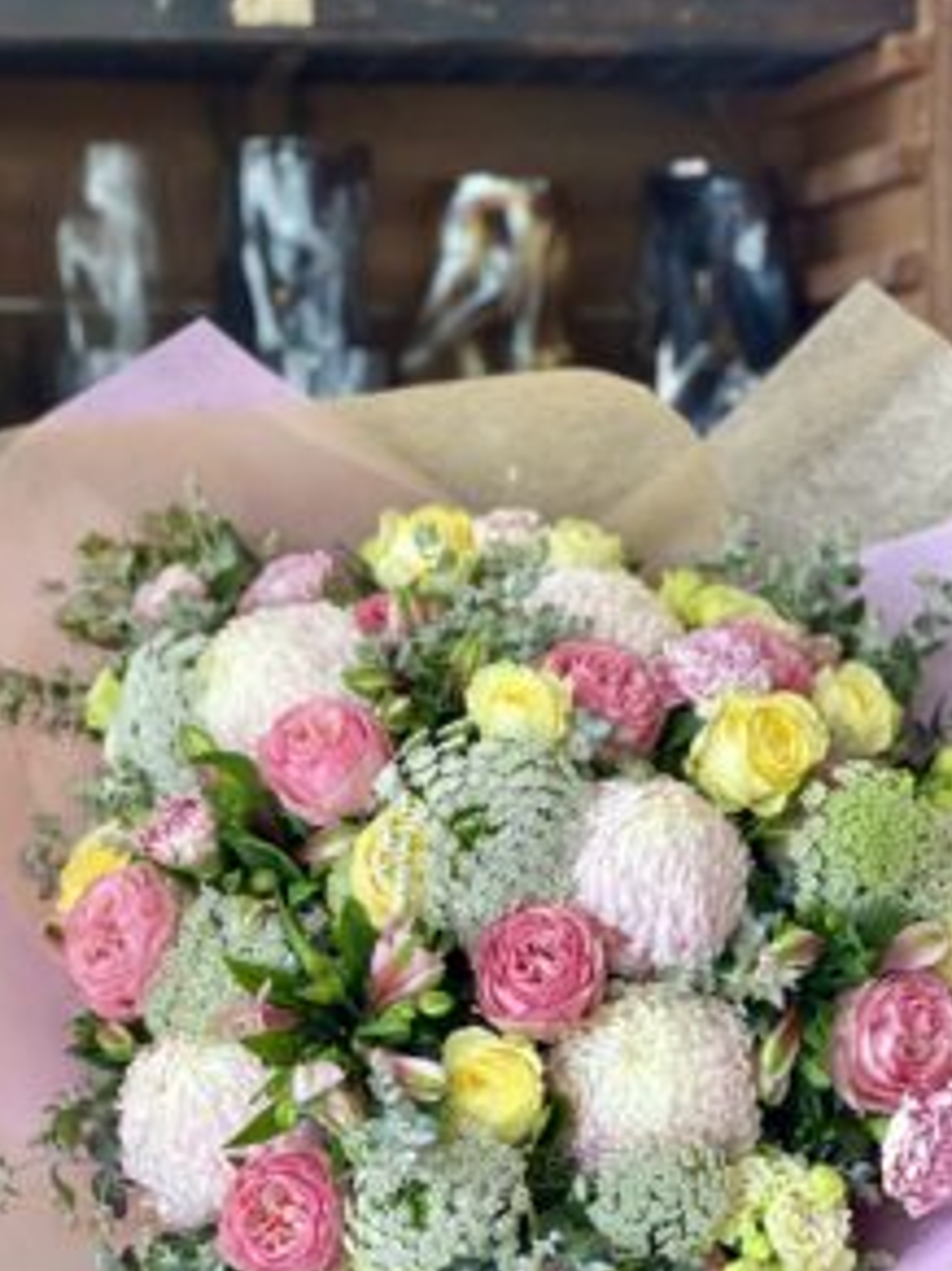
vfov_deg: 18.5
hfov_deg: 14.0
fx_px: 3890
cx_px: 507
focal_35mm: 106
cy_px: 760
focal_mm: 9
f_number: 2.8
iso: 200
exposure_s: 1/100
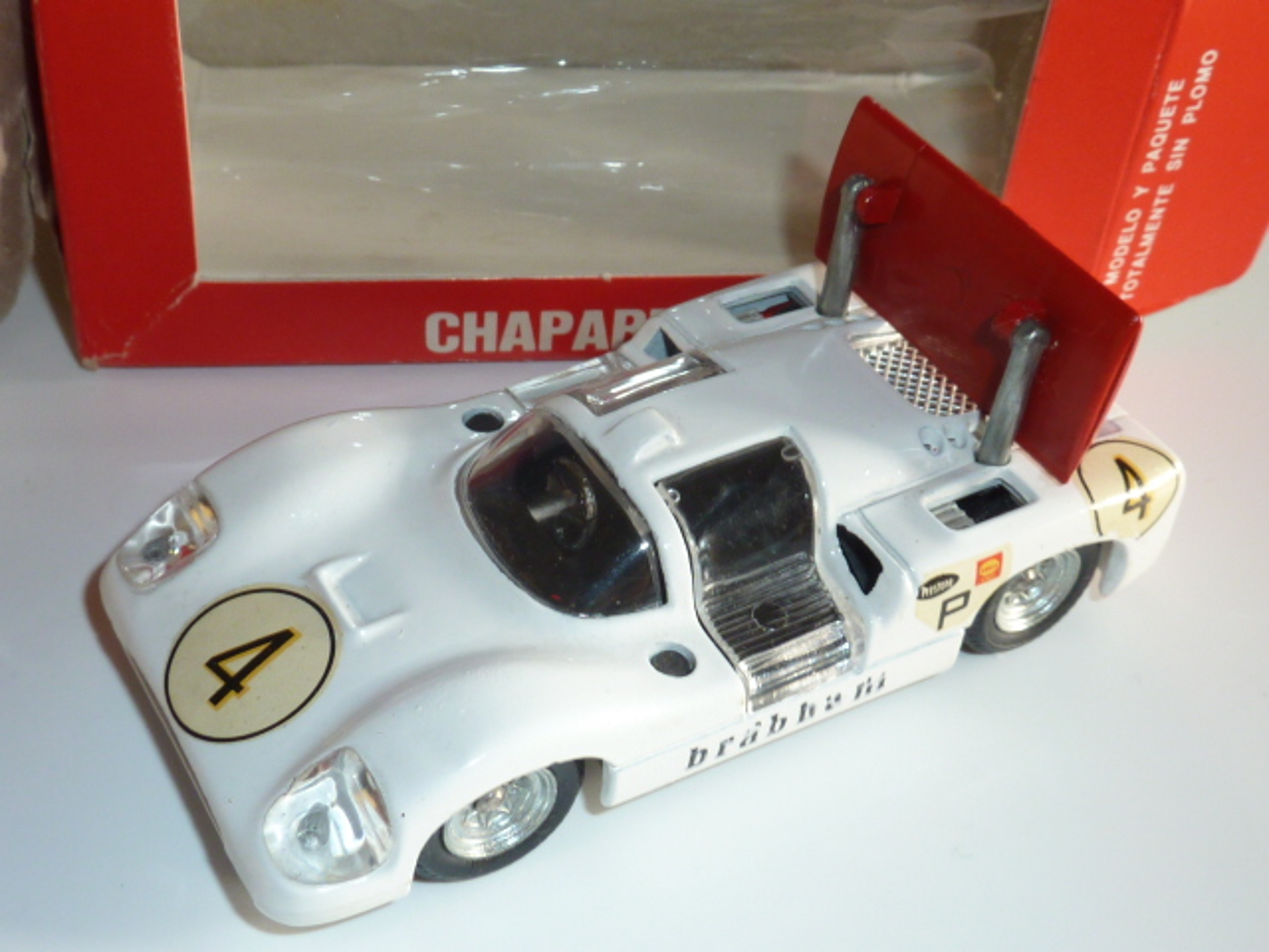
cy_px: 476
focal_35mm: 48
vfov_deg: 30.3
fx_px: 1760
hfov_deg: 39.7
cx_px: 634
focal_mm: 4.4
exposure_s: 1/30
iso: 100
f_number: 4
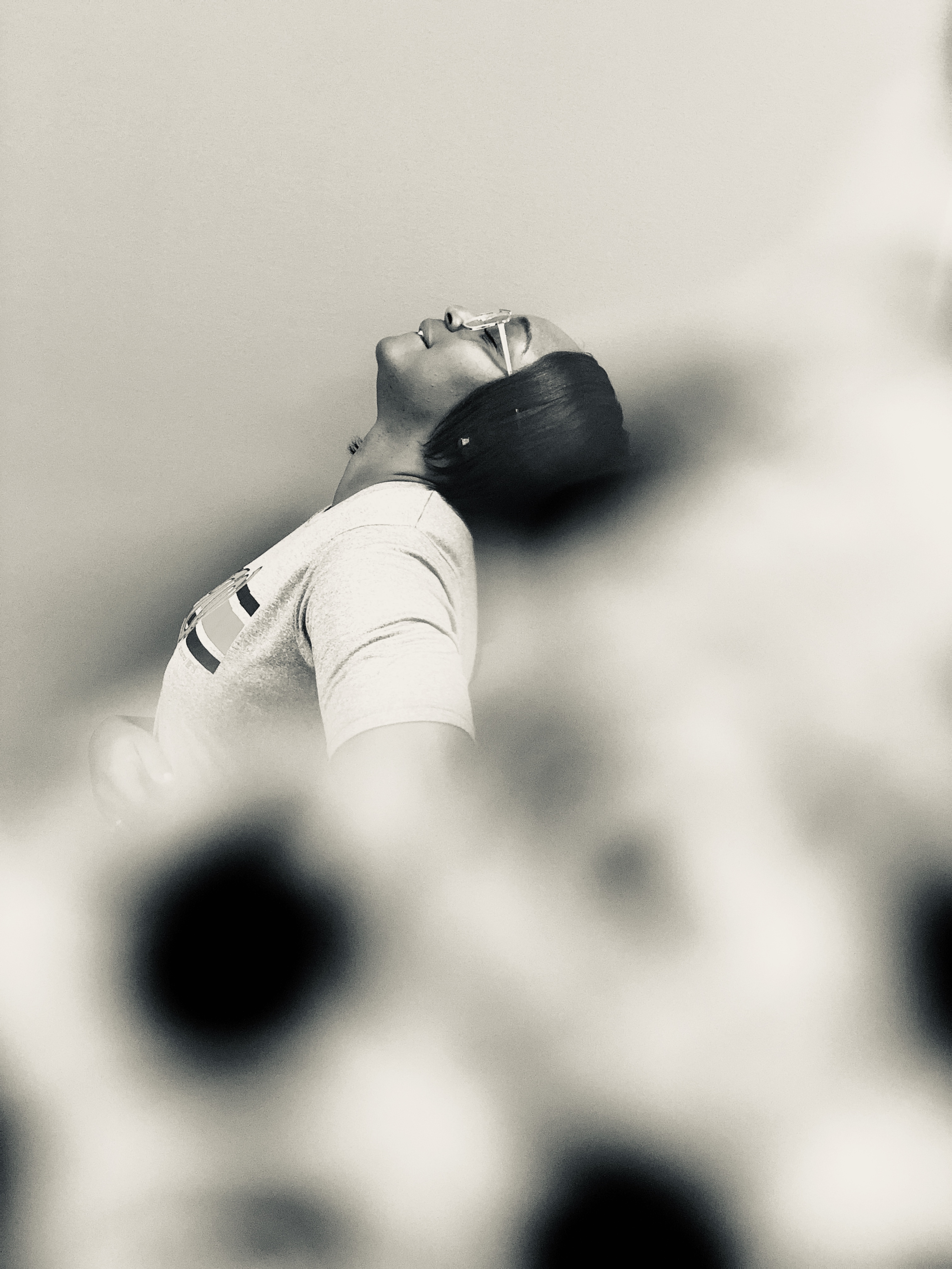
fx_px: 1907
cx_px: 476
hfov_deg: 28.0
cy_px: 634
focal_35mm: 52
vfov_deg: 36.8
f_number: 2.4
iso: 160
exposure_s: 1/24
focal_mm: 6
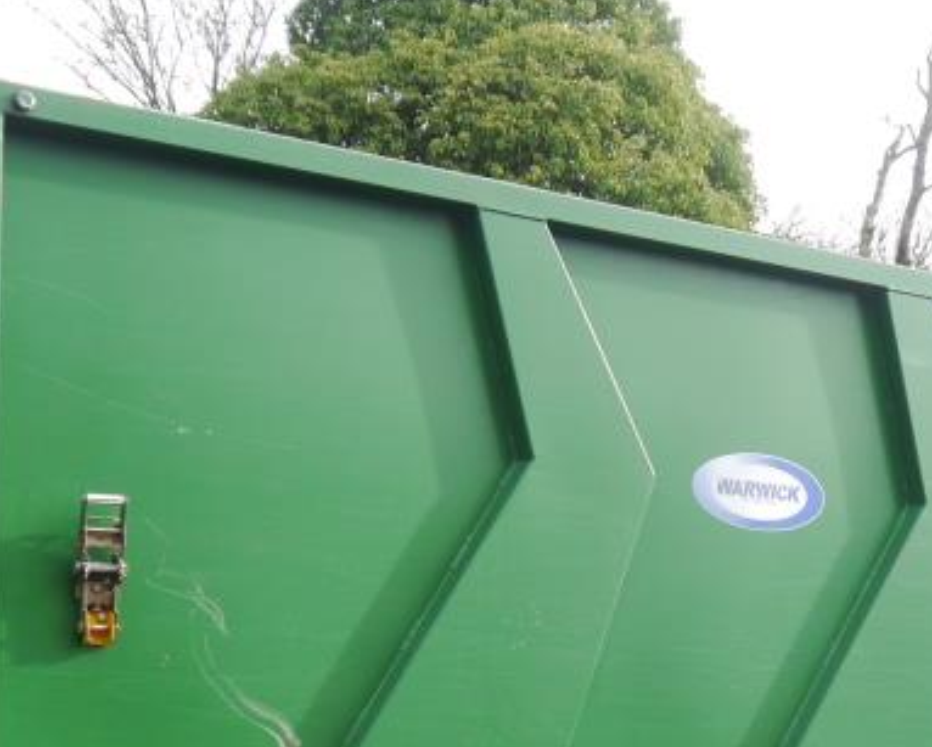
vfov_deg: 20.3
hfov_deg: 25.5
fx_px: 2015
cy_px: 766
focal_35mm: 73
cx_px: 769
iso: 160
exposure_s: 1/160
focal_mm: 14
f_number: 4.5
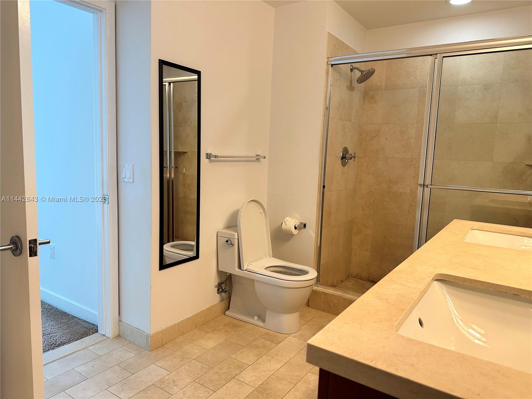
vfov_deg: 56.8
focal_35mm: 24
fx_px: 369
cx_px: 266
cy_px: 200
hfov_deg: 71.6
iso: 200
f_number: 1.78
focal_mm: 6.86
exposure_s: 1/120
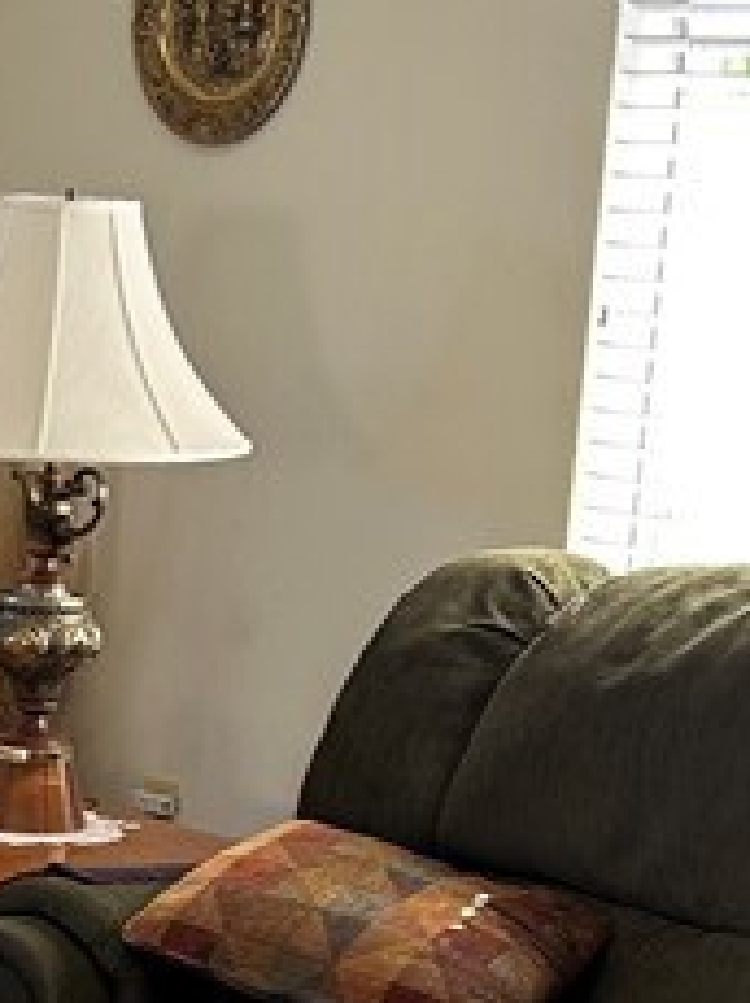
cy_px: 1042
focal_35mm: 116
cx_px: -205
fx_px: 3357
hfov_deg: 12.4
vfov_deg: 16.6
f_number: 1.5
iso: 64
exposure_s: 1/121
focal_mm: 5.7
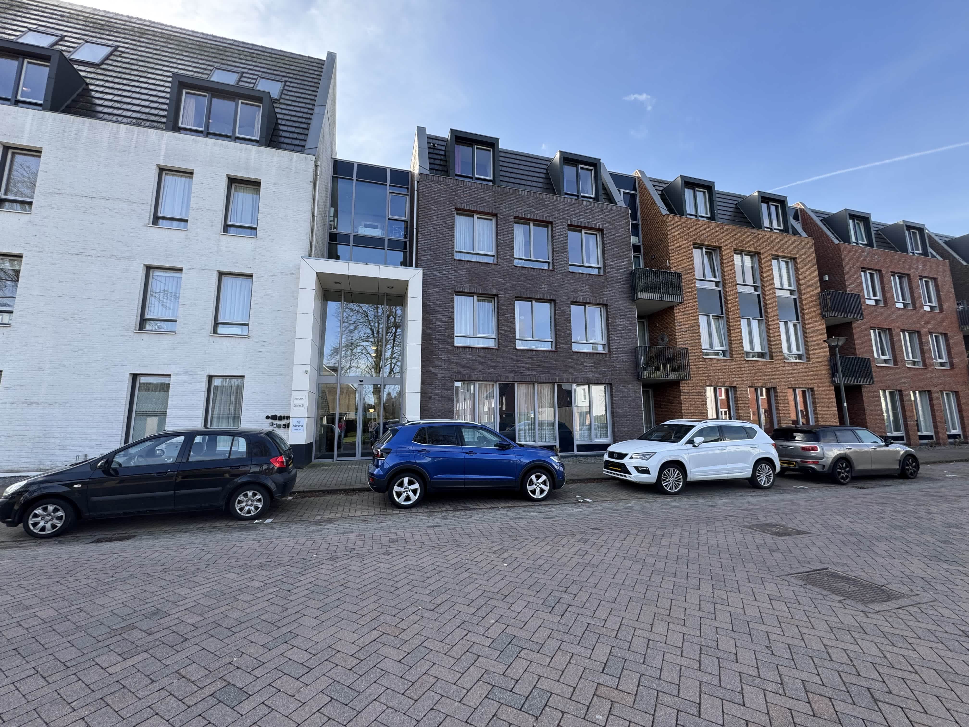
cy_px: 364
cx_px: 484
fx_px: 392
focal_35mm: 14
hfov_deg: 102.1
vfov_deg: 85.7
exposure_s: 1/298
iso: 40
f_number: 2.2
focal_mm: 2.2
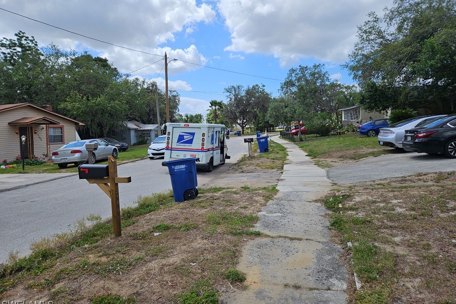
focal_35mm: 24
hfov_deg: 73.8
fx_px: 304
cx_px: 228
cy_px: 143
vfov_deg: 53.1
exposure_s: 1/2524
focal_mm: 5.4
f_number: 1.8
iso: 25
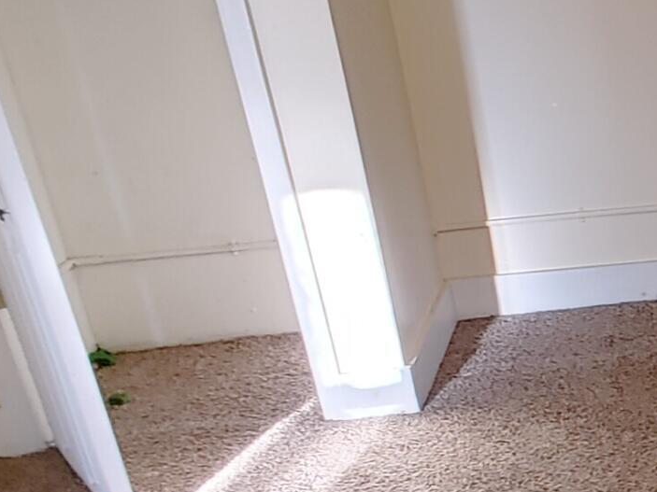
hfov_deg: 24.0
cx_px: 979
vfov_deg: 22.8
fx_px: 1214
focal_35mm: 64
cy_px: 346
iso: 100
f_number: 1.9
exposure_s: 1/24
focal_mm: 1.78
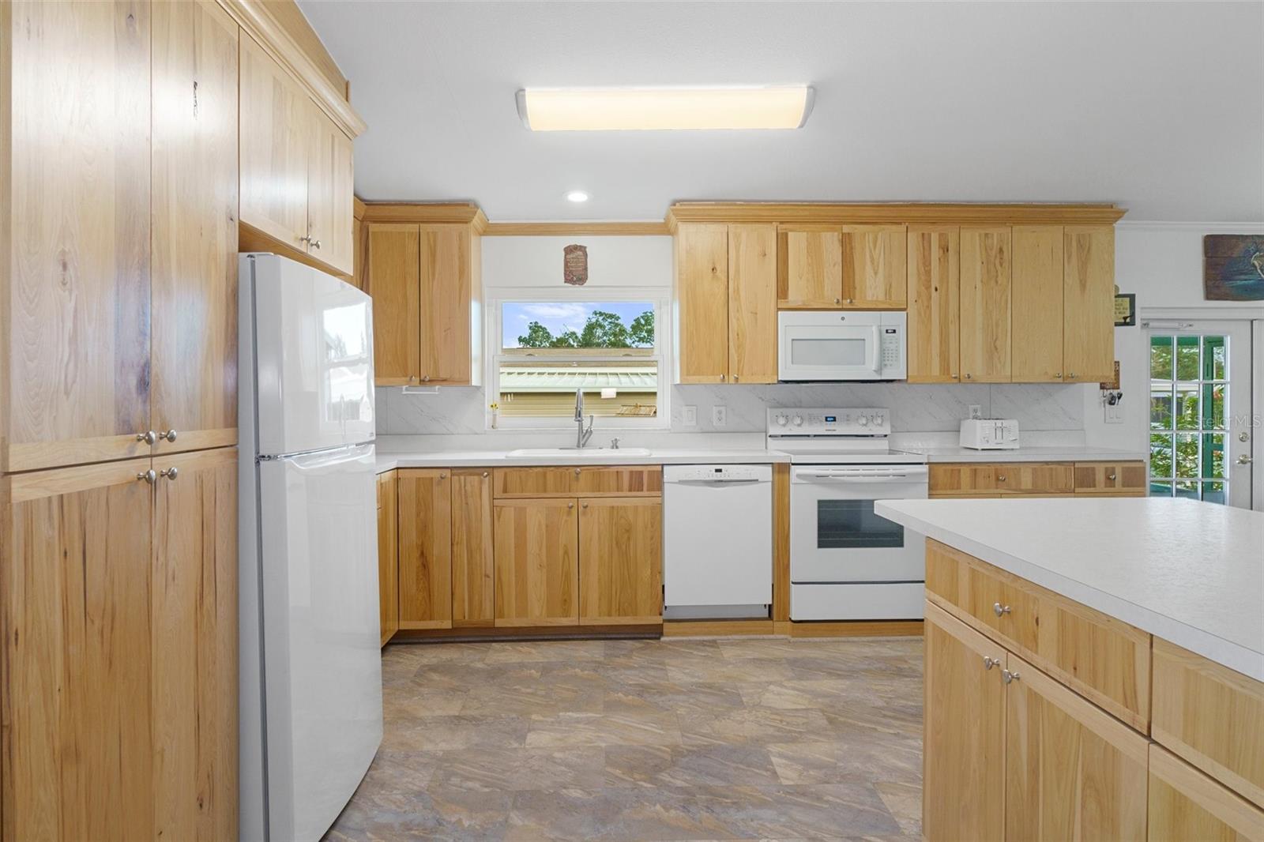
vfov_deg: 59.5
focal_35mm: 21
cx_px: 632
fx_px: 737
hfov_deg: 81.2
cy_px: 421
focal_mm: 14
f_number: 8
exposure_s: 1/6
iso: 640
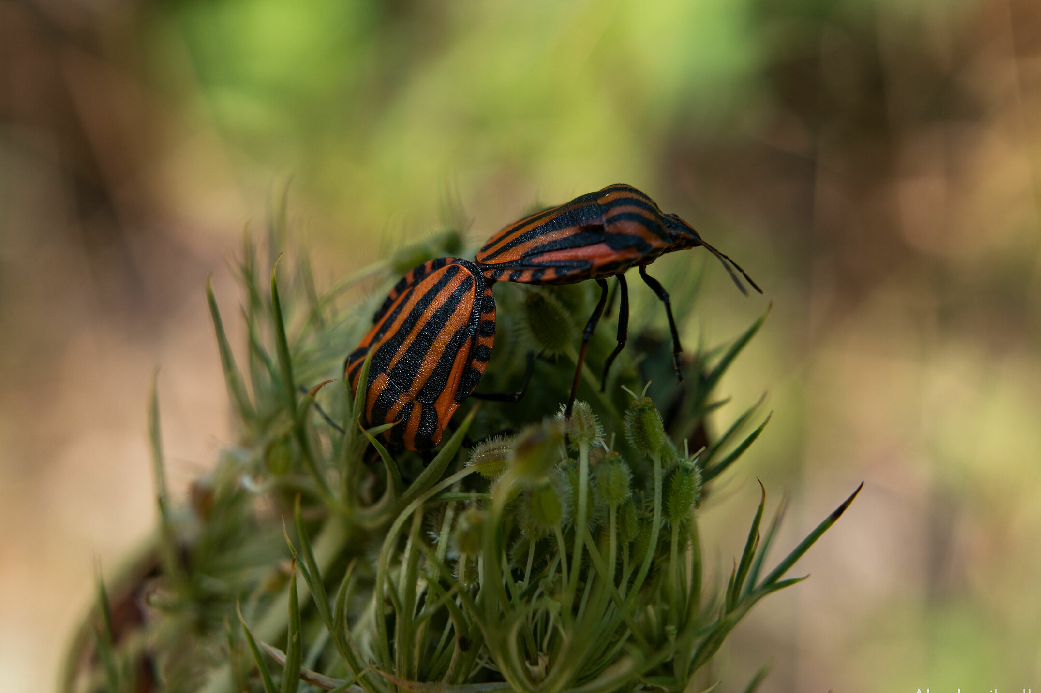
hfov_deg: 34.2
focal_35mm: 59
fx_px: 1693
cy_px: 330
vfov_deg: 23.2
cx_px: 479
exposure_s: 1/400
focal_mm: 35
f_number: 5.6
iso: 100
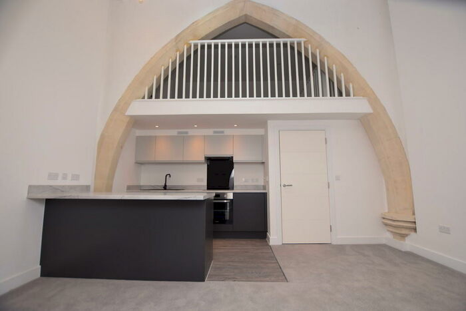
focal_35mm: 15
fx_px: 194
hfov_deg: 100.4
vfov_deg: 77.4
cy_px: 156
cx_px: 233
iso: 100
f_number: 4
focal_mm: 10
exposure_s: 1/60
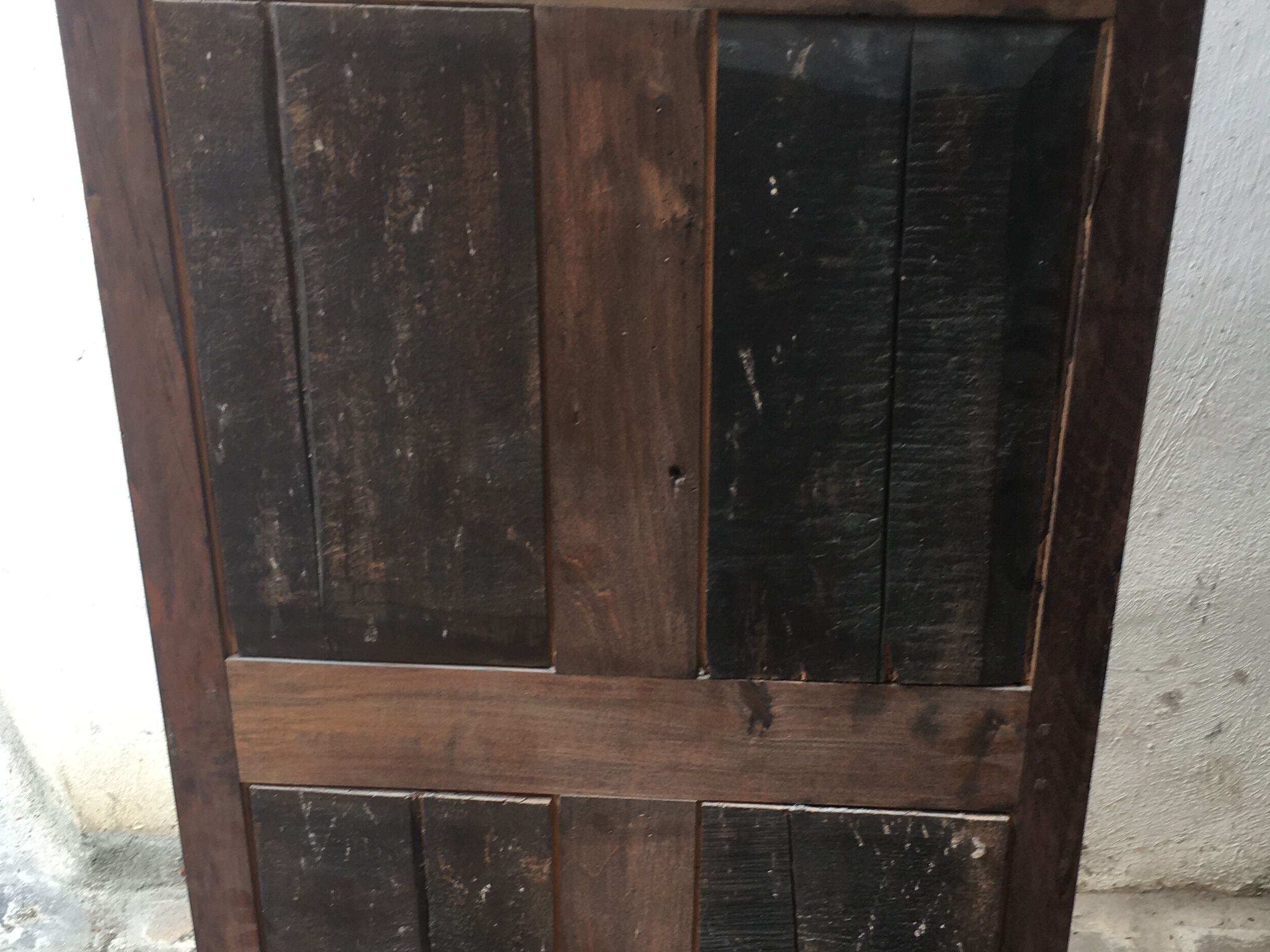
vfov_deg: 30.6
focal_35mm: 47
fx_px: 1724
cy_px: 640
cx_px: 713
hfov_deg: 40.4
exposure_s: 1/50
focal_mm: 4.15
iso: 32
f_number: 2.2
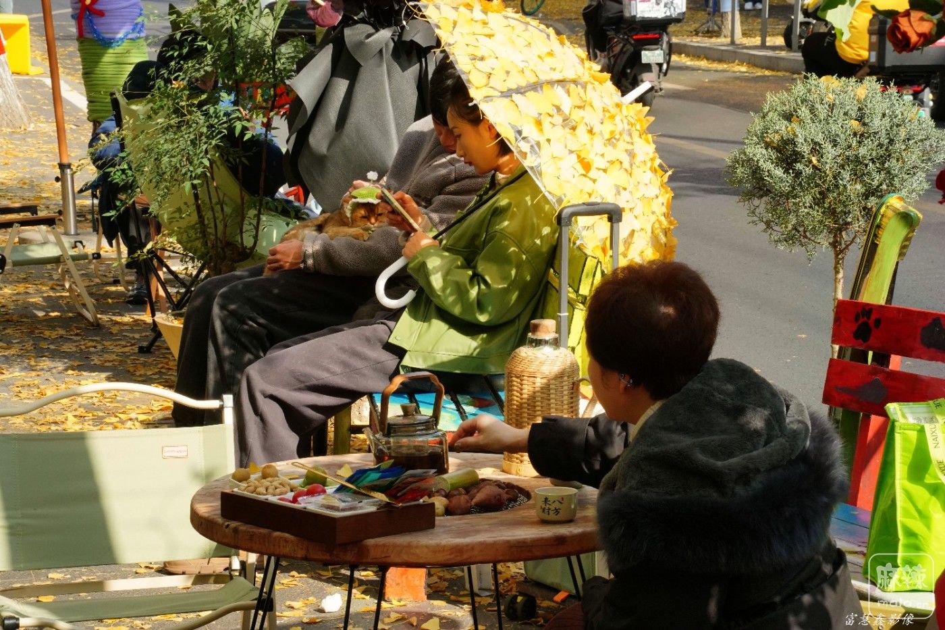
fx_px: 3123
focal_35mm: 119
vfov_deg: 11.5
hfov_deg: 17.2
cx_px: 472
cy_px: 315
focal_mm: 119
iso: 2000
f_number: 29
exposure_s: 1/200
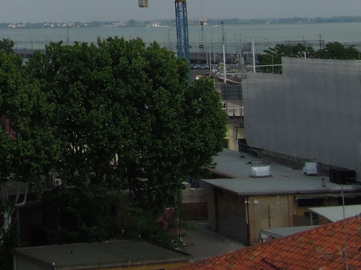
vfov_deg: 12.3
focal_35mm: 116
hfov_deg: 15.3
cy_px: -115
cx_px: -226
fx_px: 1210
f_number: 6.3
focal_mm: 6.3
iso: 160
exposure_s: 1/1250
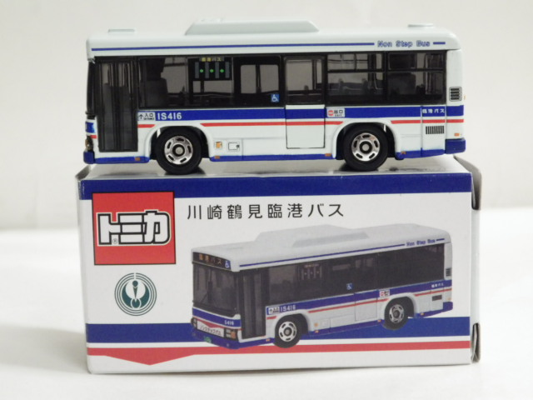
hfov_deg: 22.5
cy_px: 200
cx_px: 266
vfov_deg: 17.0
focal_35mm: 87
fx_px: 1340
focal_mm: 15.6
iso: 800
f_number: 4.4
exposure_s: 1/30
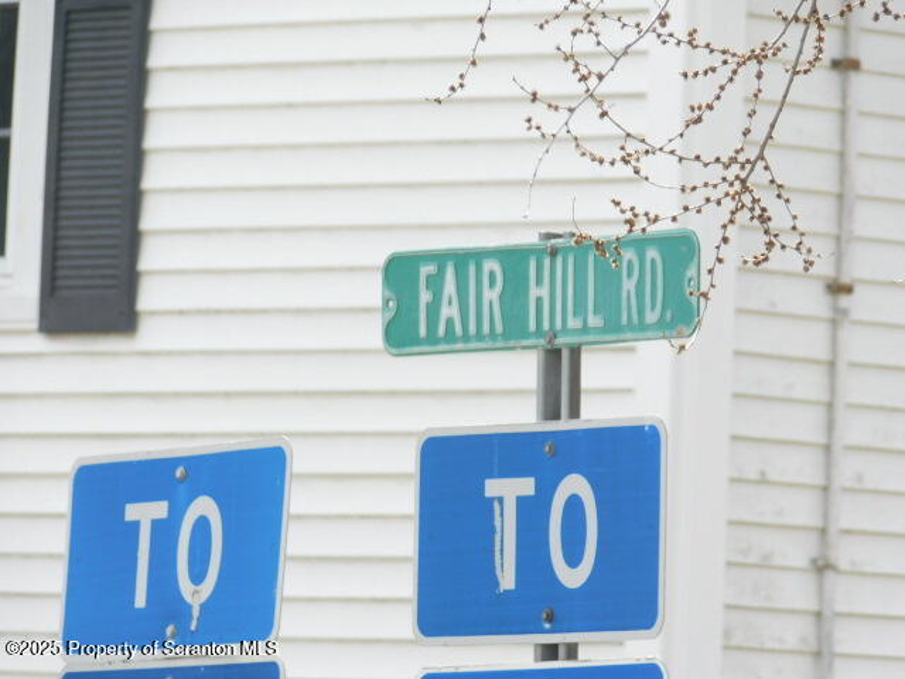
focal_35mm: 514
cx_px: 452
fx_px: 13438
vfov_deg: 2.9
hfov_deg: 3.9
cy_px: 340
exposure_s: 1/200
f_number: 6
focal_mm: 91.2
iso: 125
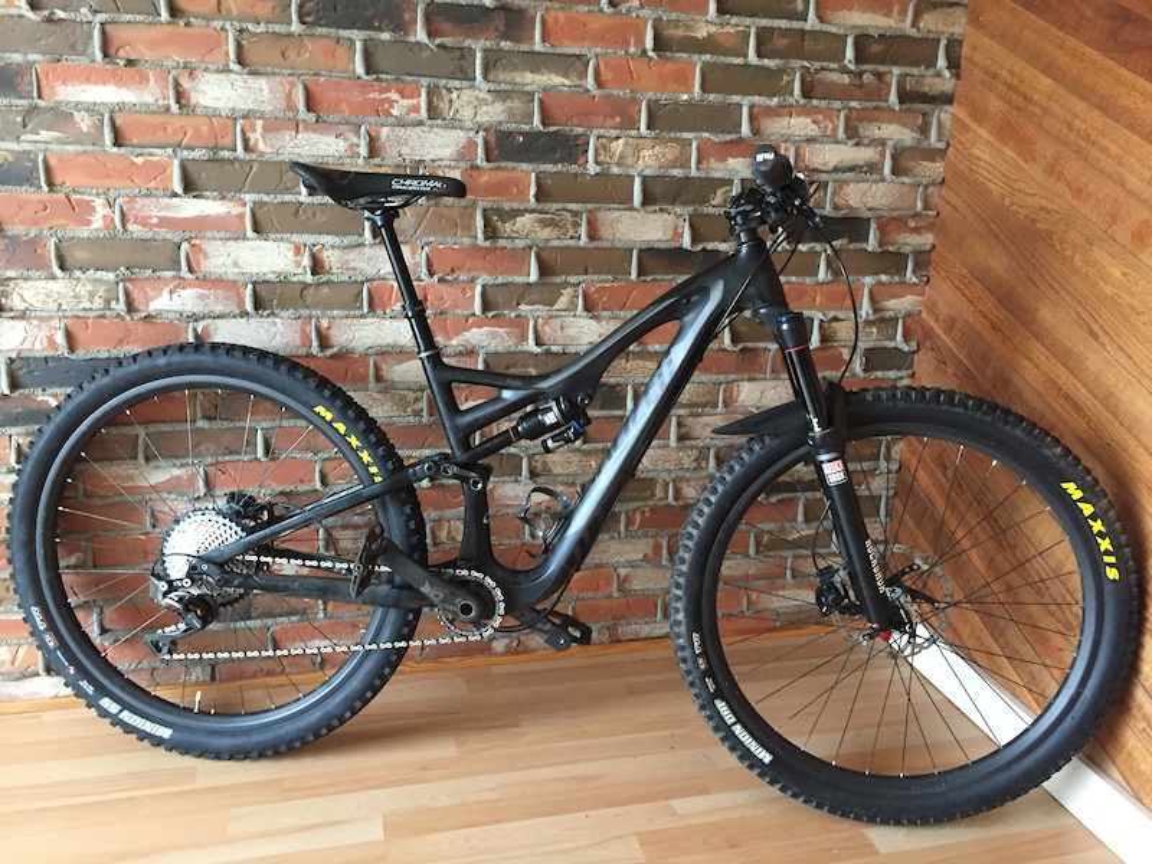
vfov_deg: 48.2
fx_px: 965
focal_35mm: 29
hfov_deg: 61.7
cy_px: 432
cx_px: 576
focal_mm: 4.15
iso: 200
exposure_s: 1/30
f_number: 2.2
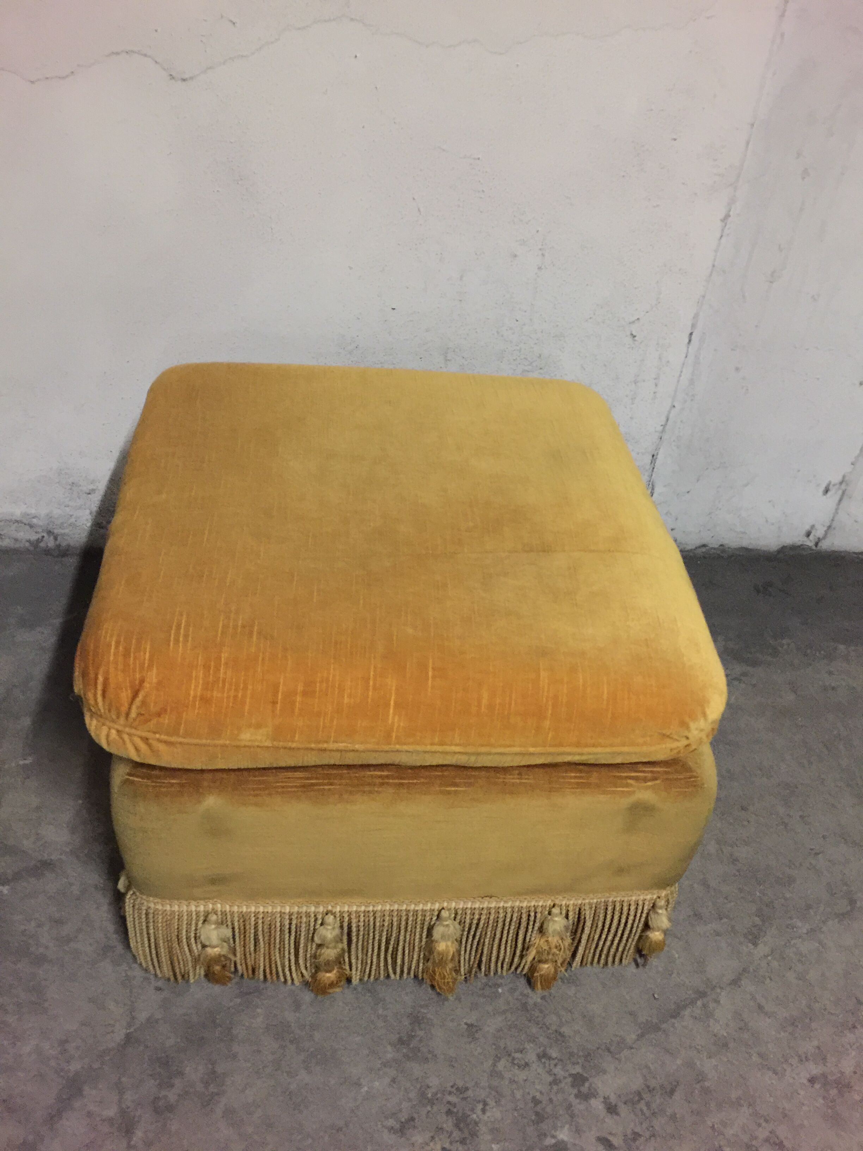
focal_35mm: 29
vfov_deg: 61.7
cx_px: 432
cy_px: 576
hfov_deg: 48.2
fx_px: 964
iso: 125
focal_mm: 4.15
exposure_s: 1/4
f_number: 2.2
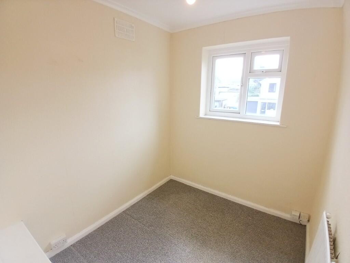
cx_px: 175
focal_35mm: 17
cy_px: 132
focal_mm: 1.4
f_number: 2.2
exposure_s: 1/50
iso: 80
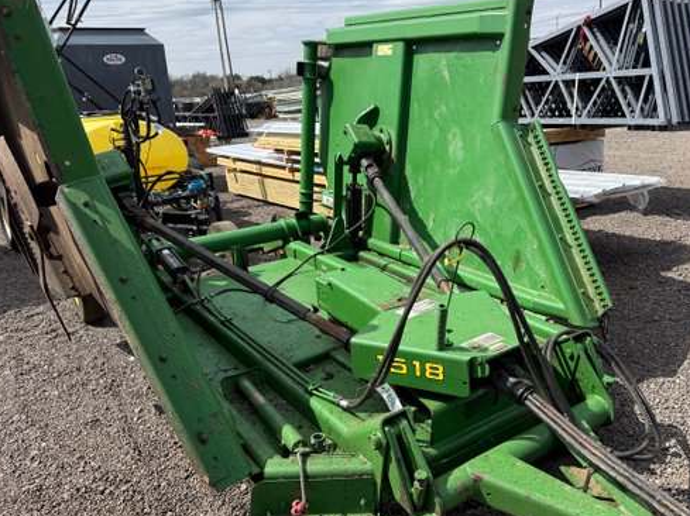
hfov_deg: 58.0
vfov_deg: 45.3
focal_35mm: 31
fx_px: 617
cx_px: 406
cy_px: 294
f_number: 1.78
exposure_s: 1/3279
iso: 80
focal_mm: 6.76
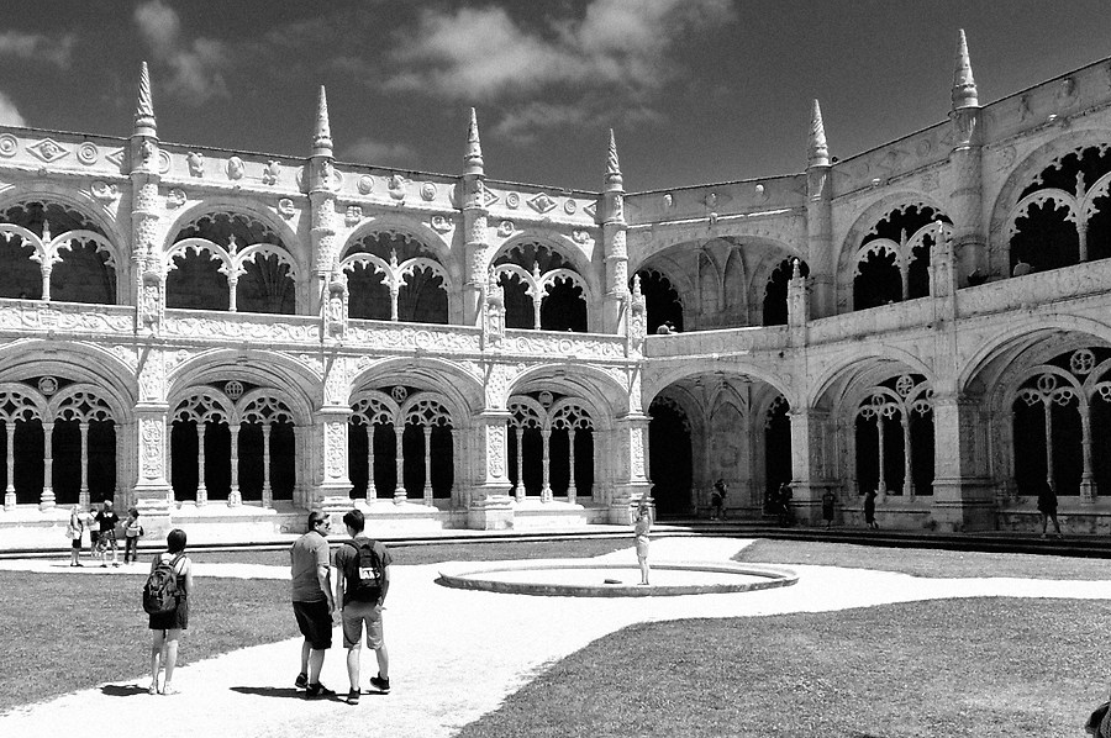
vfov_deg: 40.9
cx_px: 395
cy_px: 441
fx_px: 986
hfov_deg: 57.8
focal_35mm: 32
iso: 200
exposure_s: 1/320
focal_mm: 12
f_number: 11
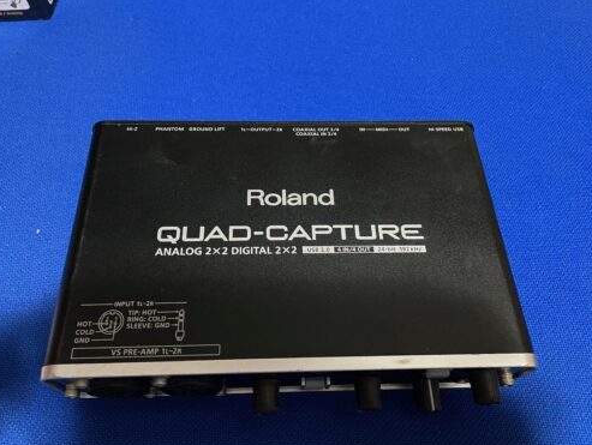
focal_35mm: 27
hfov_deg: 65.3
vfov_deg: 51.4
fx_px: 462
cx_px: 297
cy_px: 228
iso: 1000
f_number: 1.6
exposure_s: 1/29
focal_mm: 4.2
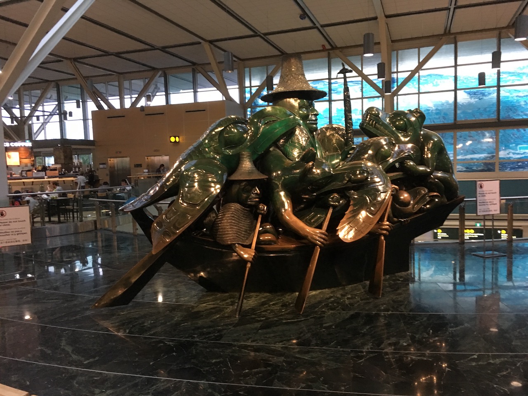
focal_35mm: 29
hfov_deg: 61.7
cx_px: 264
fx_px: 442
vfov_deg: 48.2
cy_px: 198
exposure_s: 1/17
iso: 200
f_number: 2.2
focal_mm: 4.15
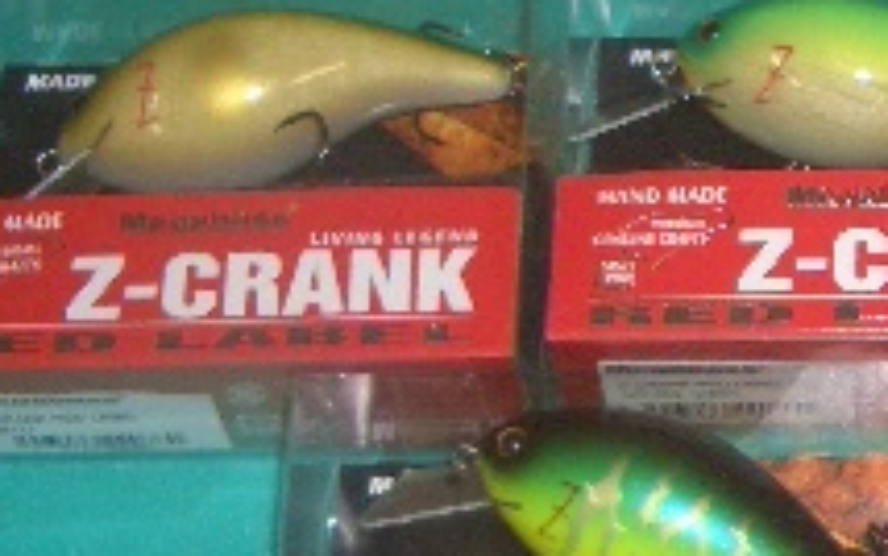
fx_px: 2688
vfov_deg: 11.8
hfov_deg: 17.4
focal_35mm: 111
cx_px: 1208
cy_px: 311
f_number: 2.6
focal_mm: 5.8
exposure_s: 1/60
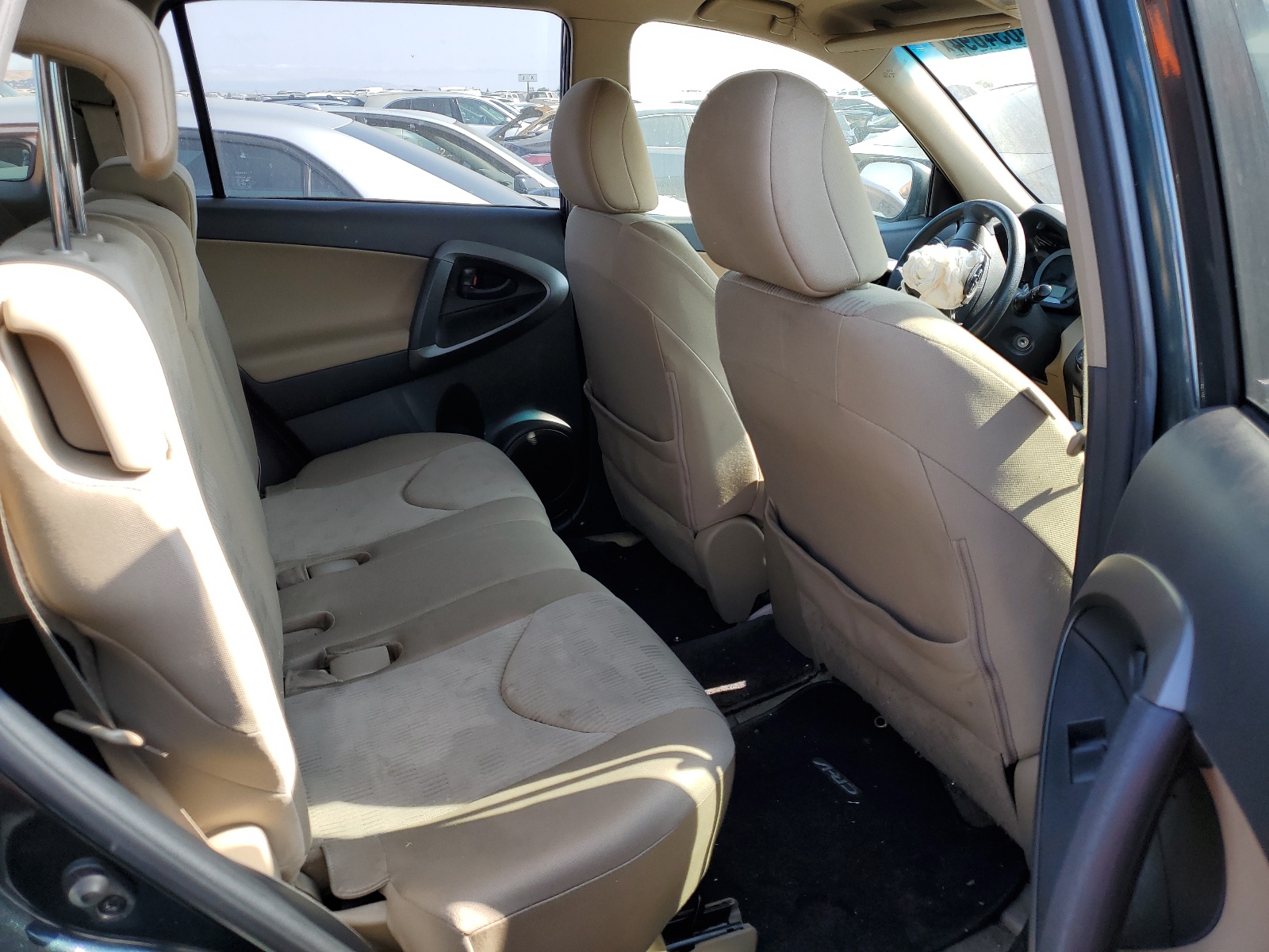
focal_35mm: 26
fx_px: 953
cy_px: 476
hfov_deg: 67.3
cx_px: 634
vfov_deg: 53.1
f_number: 1.5
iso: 50
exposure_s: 1/370
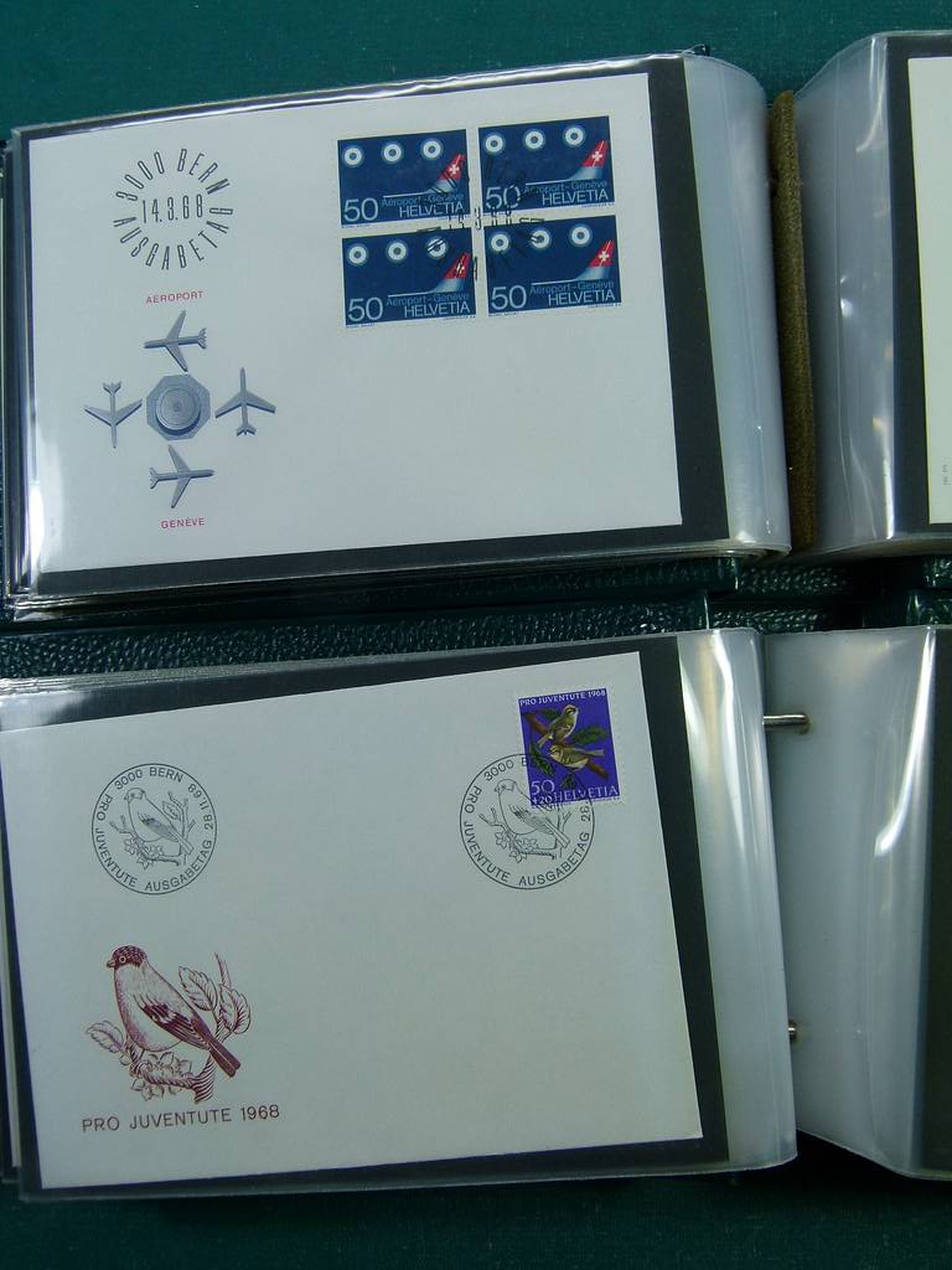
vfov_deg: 54.0
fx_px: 1247
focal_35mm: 34
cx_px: 476
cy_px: 635
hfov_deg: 41.8
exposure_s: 1/125
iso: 100
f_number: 3.6
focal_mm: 6.1
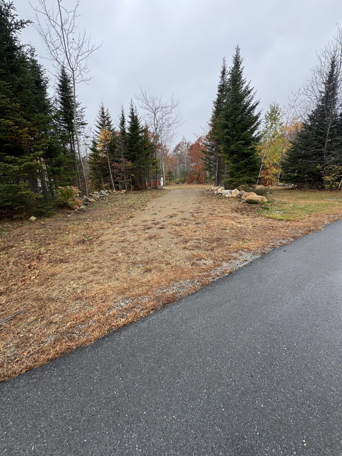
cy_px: 228
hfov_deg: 85.7
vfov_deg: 102.1
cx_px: 171
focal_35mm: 14
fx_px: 184
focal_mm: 2.22
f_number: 2.2
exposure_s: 1/99
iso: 64
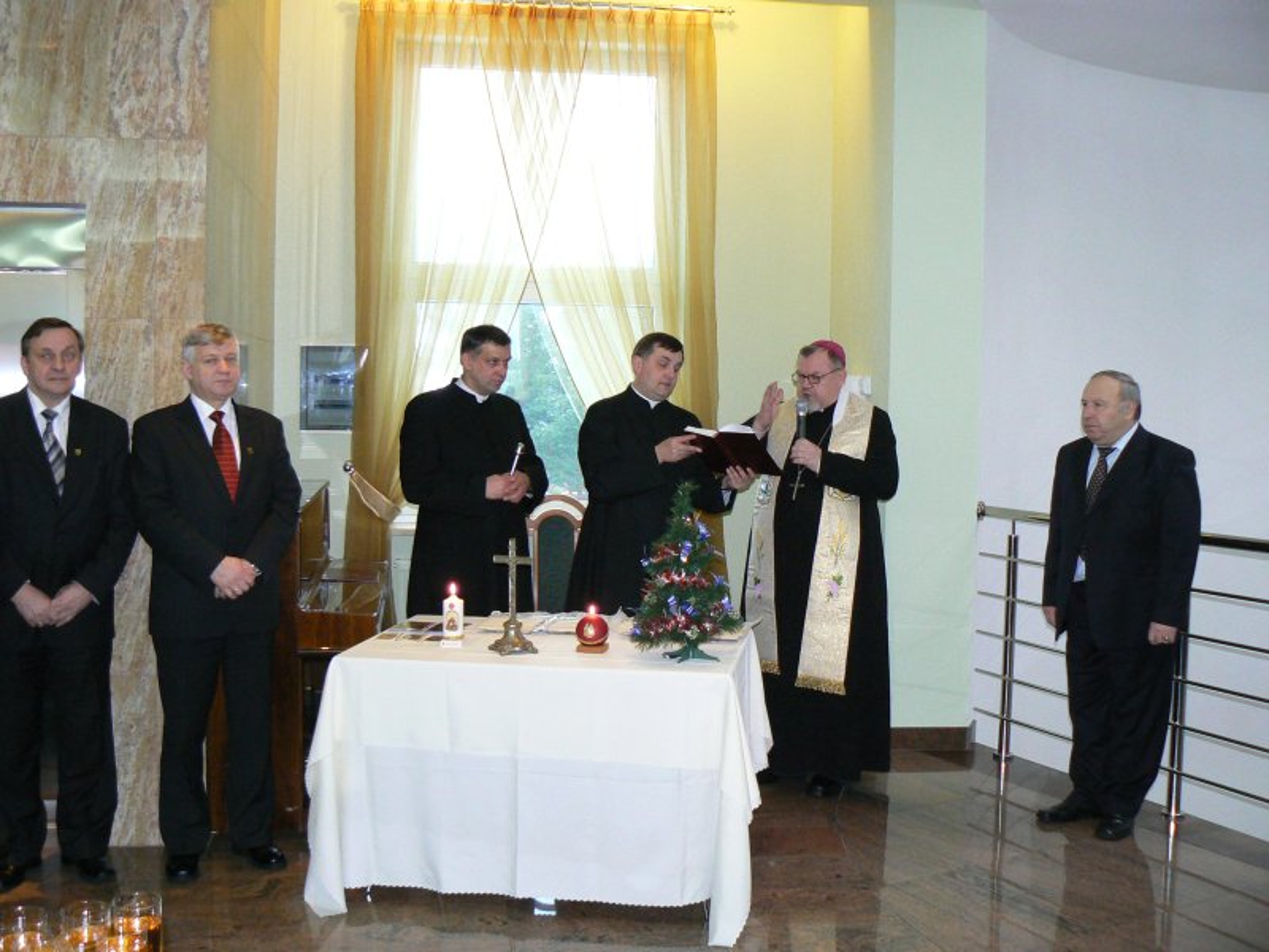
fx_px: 1320
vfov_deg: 39.7
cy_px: 476
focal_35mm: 36
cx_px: 634
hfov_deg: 51.4
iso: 200
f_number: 2.8
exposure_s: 1/30
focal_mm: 6
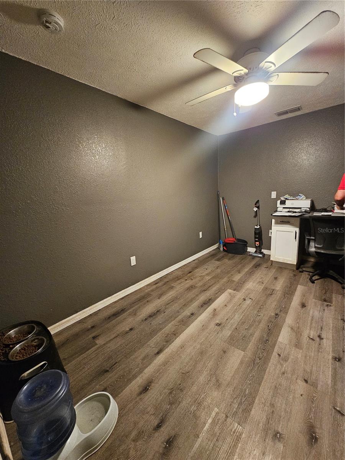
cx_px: 172
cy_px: 230
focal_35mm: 13
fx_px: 173
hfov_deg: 89.9
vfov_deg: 106.2
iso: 640
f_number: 2.2
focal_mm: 2.2
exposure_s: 1/24
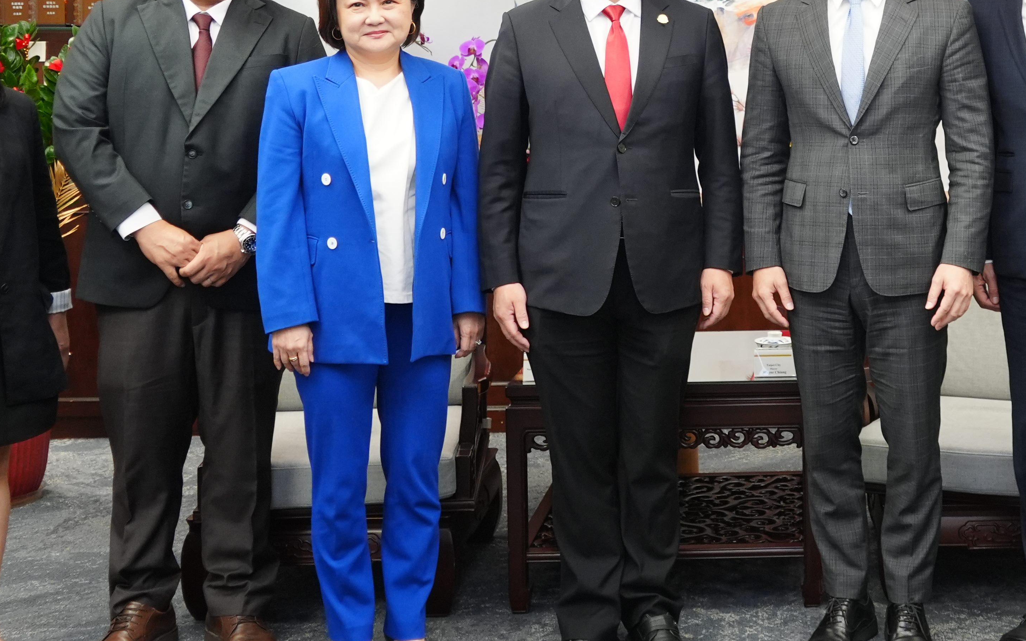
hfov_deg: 34.4
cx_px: 845
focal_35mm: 57
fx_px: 1594
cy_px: 115
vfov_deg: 22.4
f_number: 3.5
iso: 1250
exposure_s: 1/125
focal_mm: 27
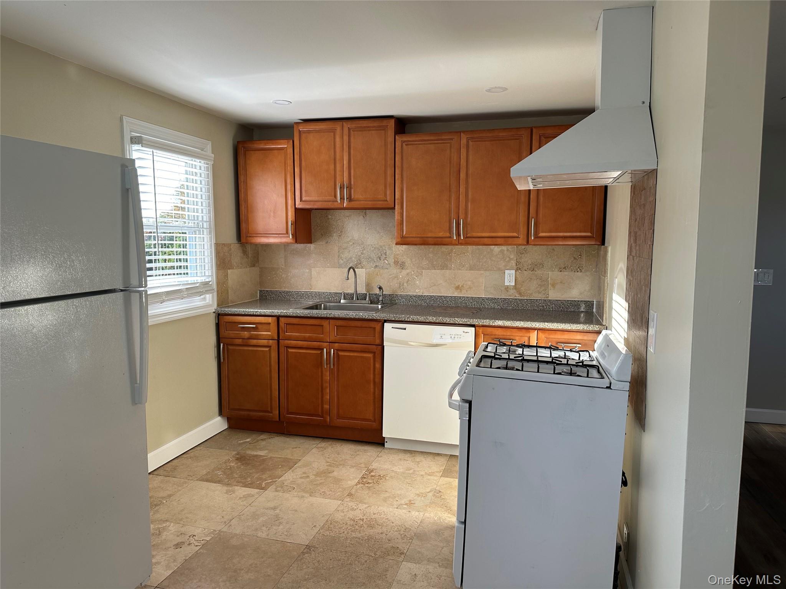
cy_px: 294
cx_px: 393
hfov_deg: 71.6
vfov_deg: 56.8
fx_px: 545
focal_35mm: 24
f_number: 1.78
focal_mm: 6.86
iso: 80
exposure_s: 1/211
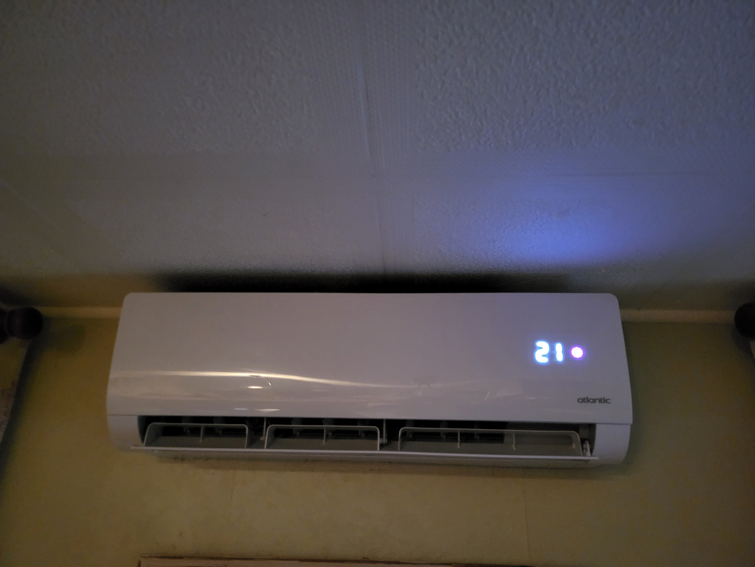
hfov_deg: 67.3
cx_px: 378
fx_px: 567
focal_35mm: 26
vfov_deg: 53.1
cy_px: 284
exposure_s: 1/25
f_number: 1.8
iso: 1600
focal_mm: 5.4
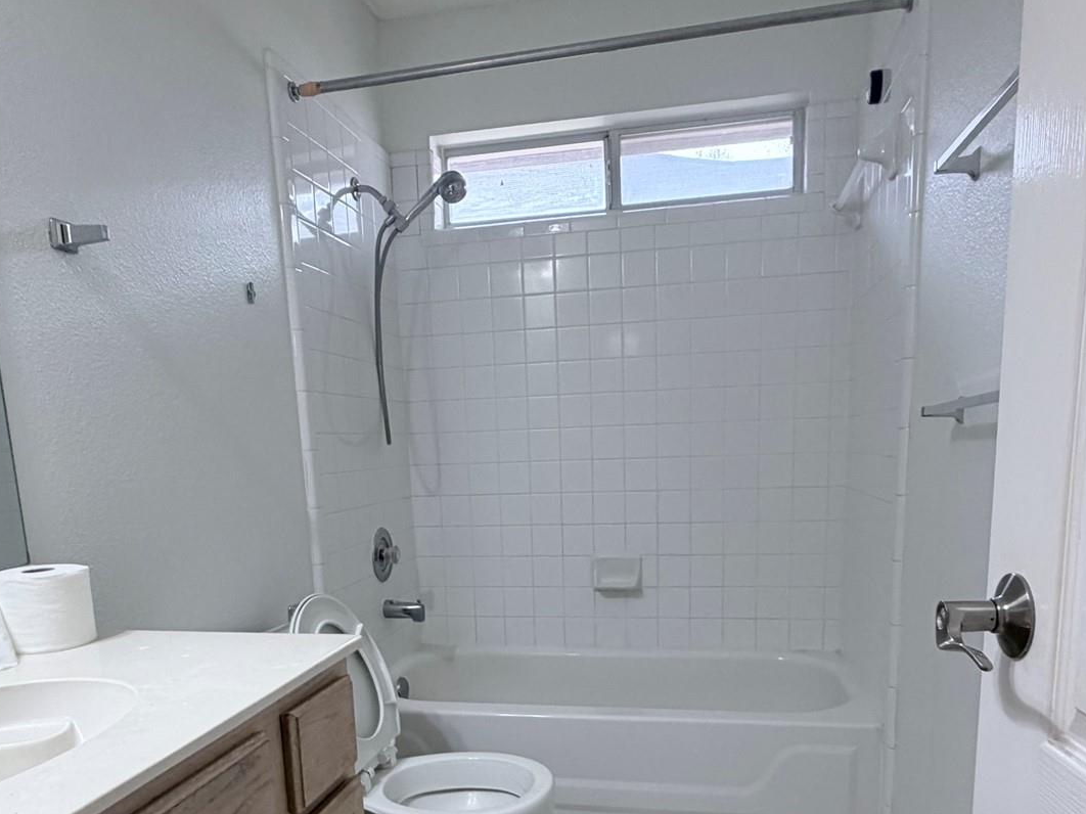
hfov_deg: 65.3
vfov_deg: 49.5
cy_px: 602
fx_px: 847
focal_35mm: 27
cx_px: 541
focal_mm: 2.22
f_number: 2.2
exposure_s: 1/60
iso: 200
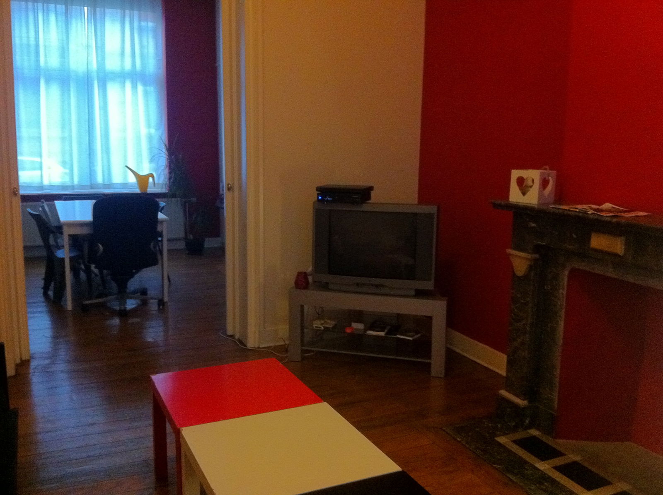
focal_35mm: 35
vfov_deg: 40.6
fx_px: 669
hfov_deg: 52.7
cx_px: 332
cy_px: 248
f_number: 2.8
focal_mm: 3.85
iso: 1000
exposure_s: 1/15
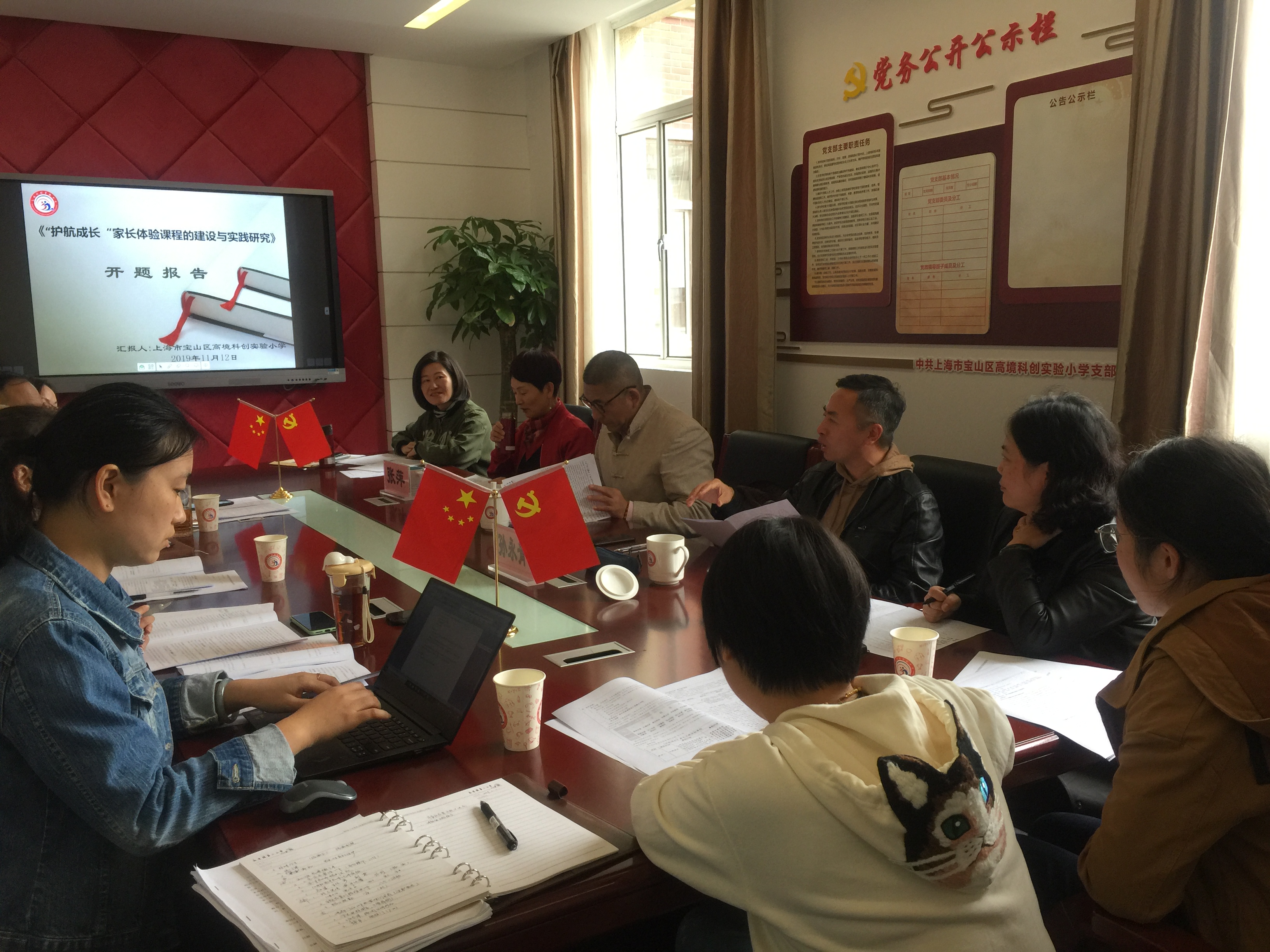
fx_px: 1064
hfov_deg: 61.7
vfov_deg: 48.2
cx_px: 635
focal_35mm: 29
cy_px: 476
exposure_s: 1/33
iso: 40
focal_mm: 4.15
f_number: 2.2
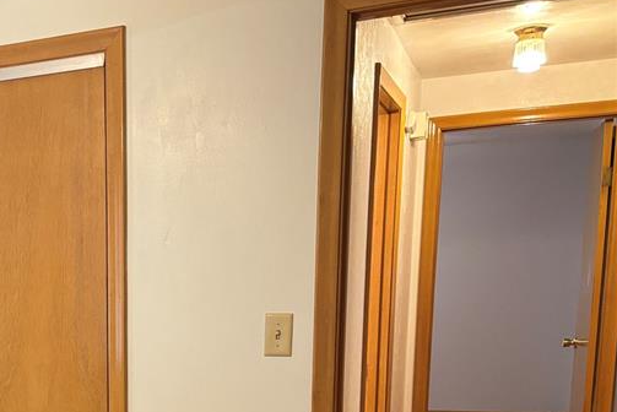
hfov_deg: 33.0
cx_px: -10
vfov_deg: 23.1
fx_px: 943
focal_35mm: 55
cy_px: 460
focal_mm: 5.96
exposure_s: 1/60
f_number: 1.6
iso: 250
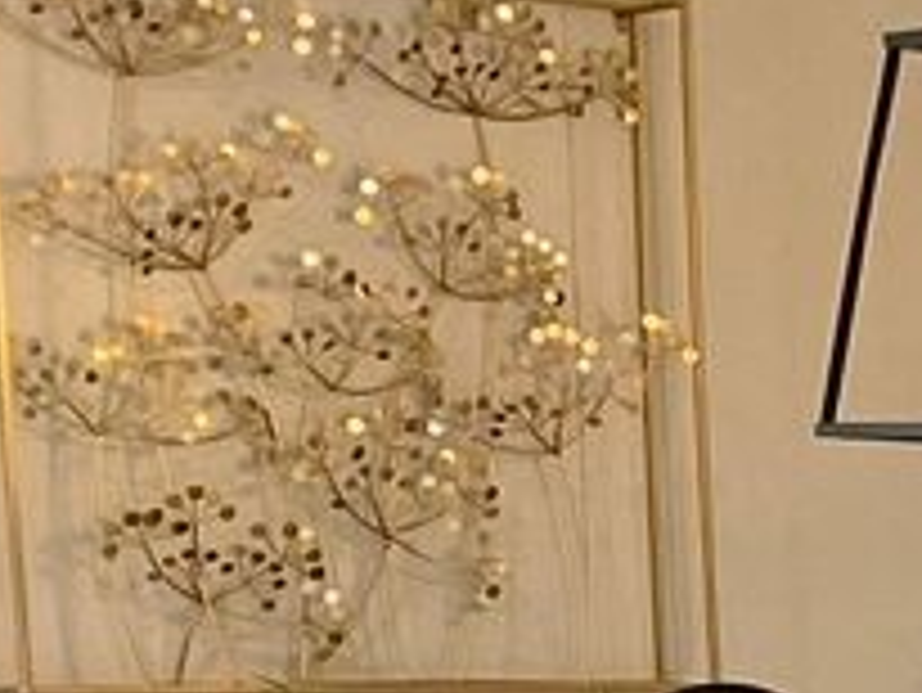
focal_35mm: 140
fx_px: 3731
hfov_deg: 11.9
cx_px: 2087
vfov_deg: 10.1
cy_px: 1220
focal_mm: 3
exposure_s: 1/60
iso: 32
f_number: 1.8
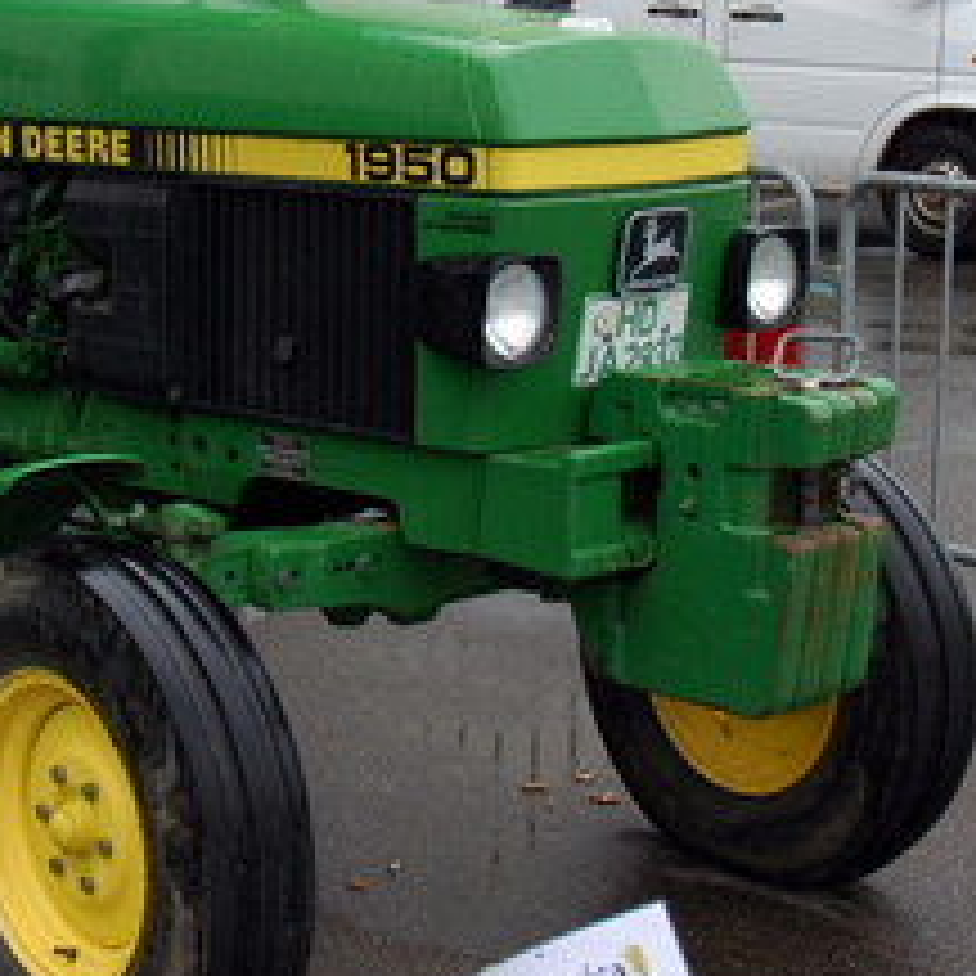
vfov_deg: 19.1
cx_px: -4
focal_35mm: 90
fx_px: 2871
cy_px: 162
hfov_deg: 18.8
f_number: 4.5
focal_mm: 24
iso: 200
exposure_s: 1/80
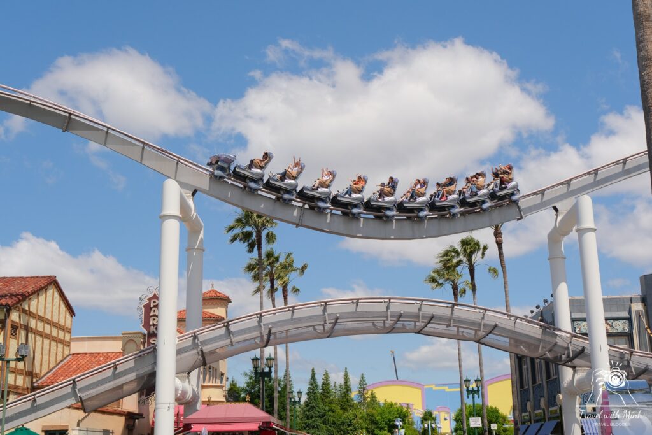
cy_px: 218
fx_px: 833
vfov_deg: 29.3
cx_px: 326
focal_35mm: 46
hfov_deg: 42.7
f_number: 8
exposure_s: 1/800
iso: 400
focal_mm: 30.8
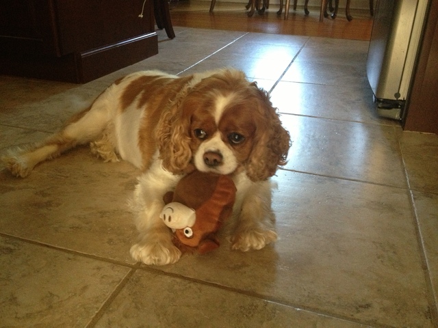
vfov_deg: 40.7
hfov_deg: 52.6
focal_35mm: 35
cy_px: 164
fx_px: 443
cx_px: 219
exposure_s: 1/20
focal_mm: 4.28
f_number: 2.4
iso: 400
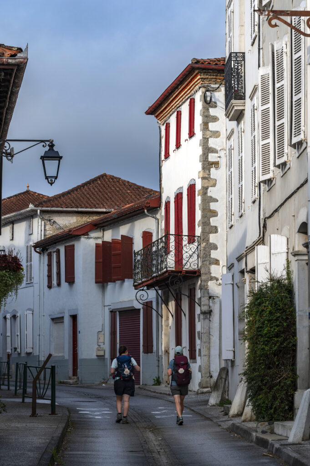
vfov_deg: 18.6
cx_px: 155
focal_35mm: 110
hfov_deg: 12.4
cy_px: 233
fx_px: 1423
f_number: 6.3
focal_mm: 110
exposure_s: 1/640
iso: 200
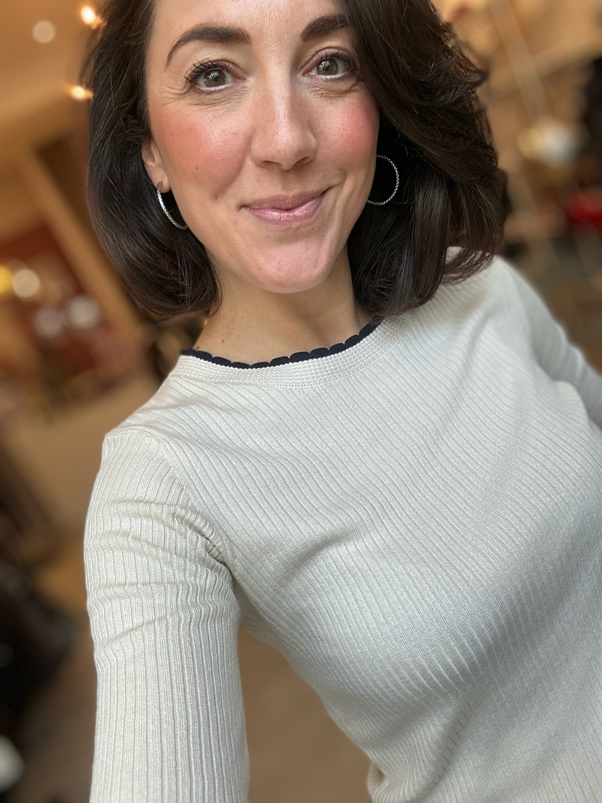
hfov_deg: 46.8
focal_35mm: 30
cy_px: 402
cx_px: 301
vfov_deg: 60.0
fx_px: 696
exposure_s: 1/81
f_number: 1.9
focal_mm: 2.69
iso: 80
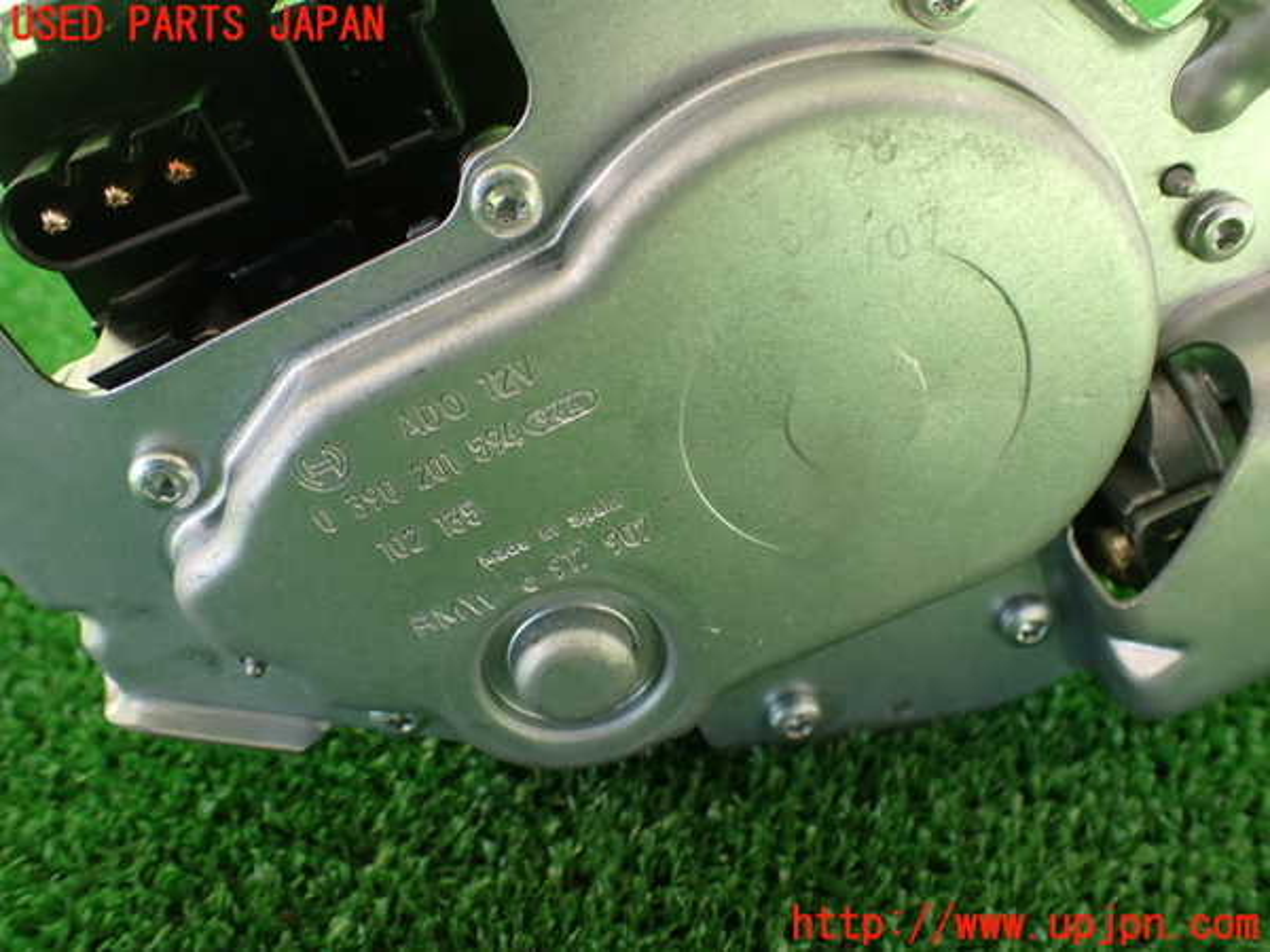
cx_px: 635
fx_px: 1101
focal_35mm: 30
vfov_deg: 46.8
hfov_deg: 60.0
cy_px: 476
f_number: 2.3
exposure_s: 1/125
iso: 160
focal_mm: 5.4
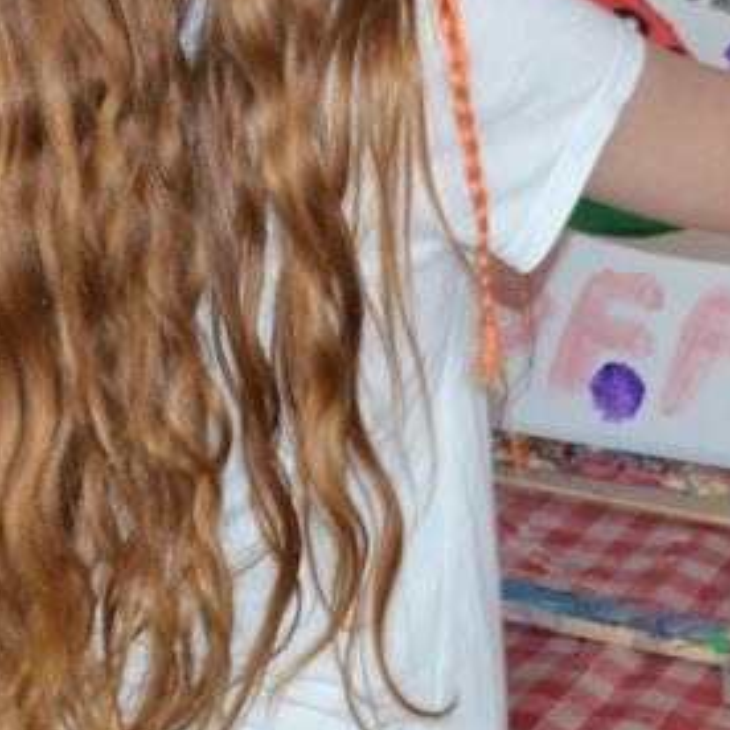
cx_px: 63
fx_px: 2935
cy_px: -94
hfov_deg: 14.0
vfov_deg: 13.8
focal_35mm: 123
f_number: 4.2
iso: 800
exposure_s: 1/60
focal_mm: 26
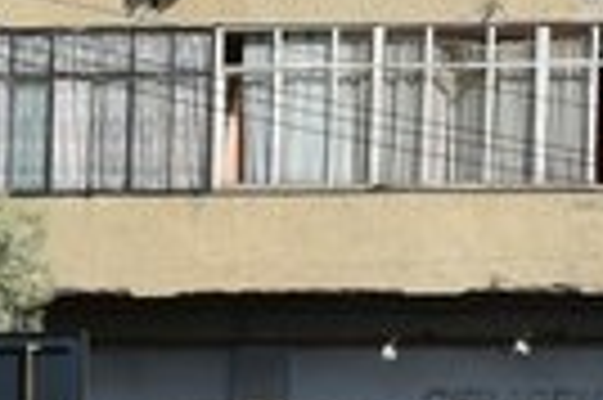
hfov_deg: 4.7
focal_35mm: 430
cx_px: 1382
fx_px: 7194
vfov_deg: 3.2
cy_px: -166
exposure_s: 1/500
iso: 200
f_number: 11
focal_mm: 48
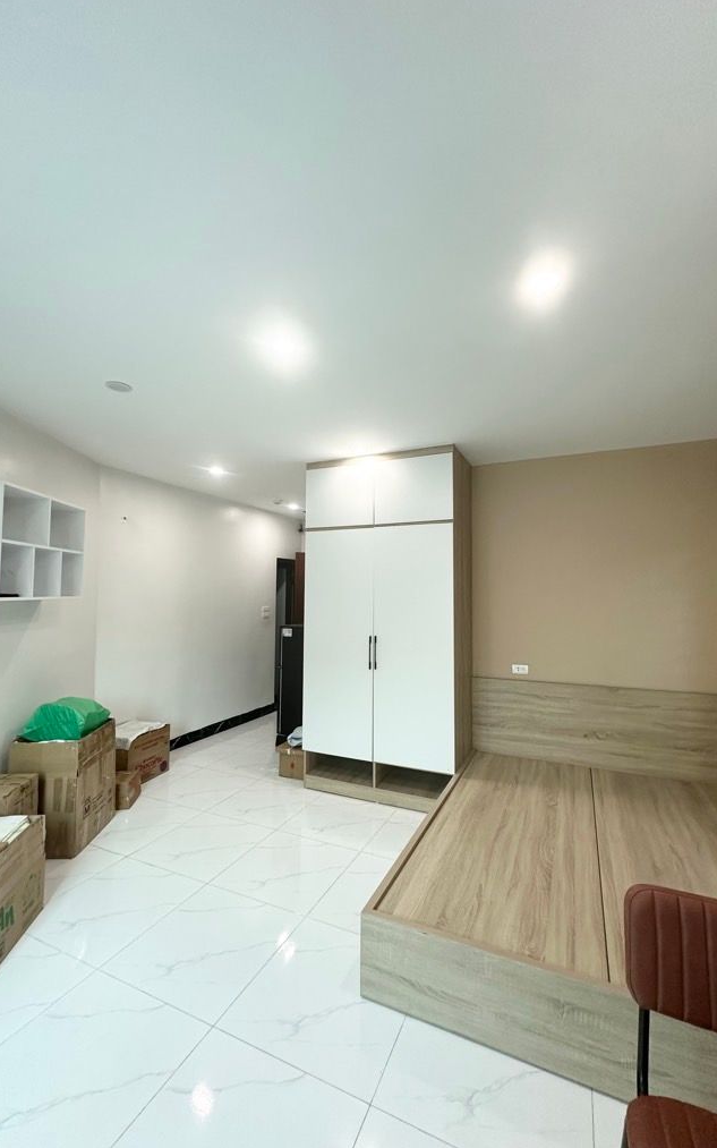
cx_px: 374
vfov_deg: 101.5
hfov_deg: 74.7
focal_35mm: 15
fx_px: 469
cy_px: 570
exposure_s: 1/99
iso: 160
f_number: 2.2
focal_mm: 2.22
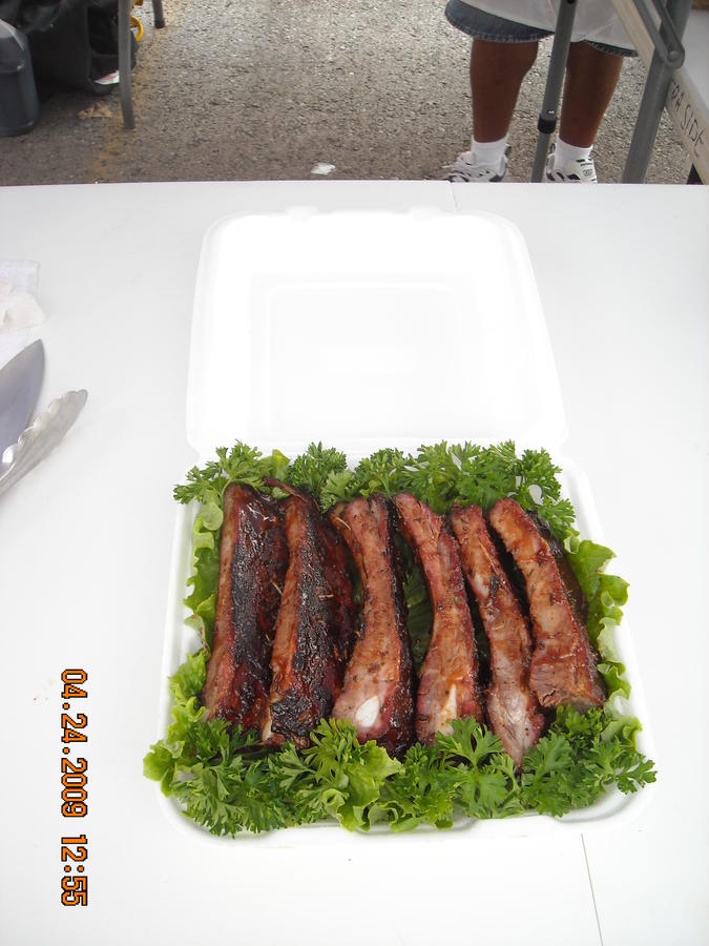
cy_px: 473
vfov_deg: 52.6
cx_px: 354
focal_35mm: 35
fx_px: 956
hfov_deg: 40.7
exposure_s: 1/148
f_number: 2.8
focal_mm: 5.7
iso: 64
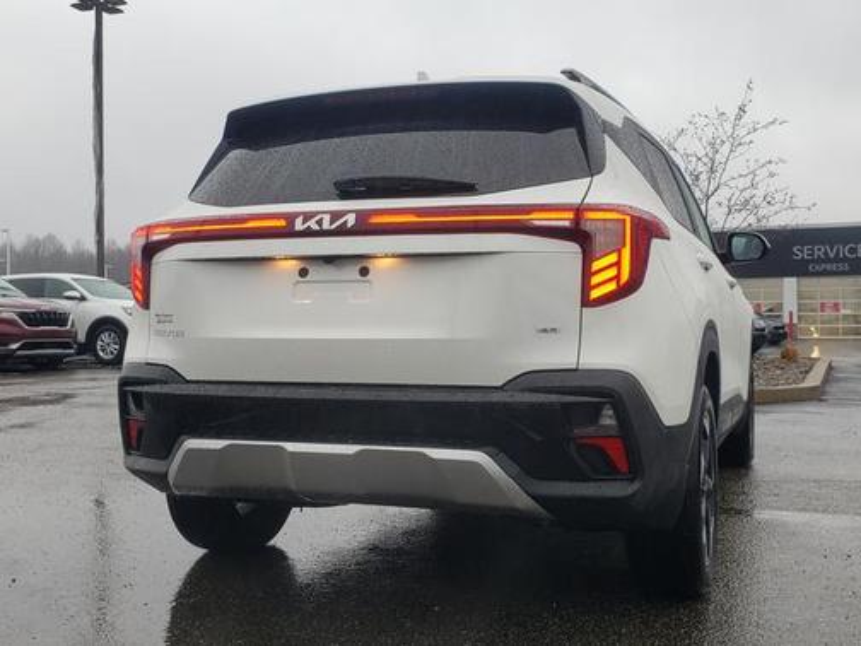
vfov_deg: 53.1
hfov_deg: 67.3
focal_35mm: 26
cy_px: 323
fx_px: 647
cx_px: 430
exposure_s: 1/73
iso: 50
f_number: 2.4
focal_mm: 4.3
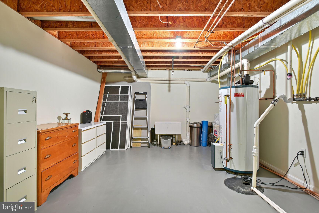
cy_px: 106
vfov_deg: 70.4
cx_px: 160
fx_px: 151
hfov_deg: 93.3
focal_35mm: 17
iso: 200
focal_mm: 17
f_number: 8
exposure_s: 1/1.67
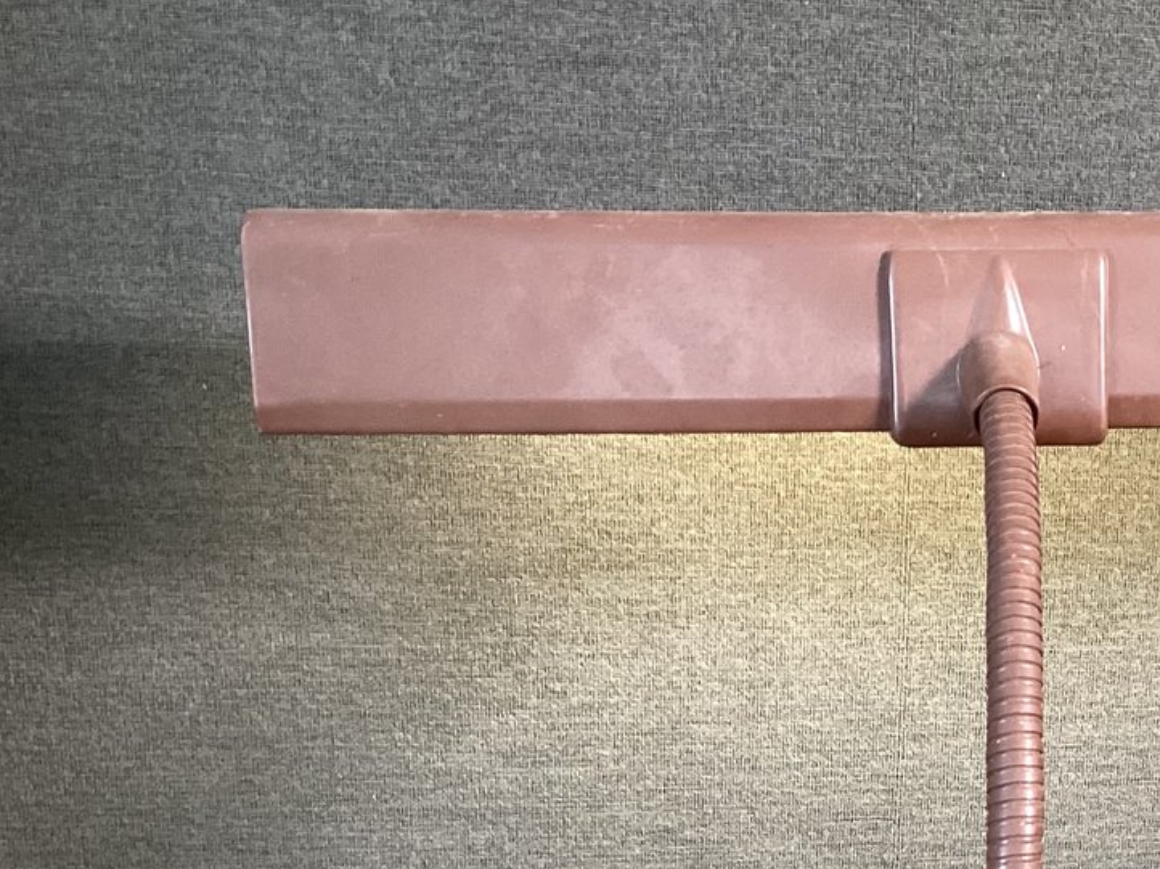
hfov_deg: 28.8
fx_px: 2177
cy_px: 905
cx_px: 1023
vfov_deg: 21.6
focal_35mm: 65
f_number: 2.4
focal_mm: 3.3
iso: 125
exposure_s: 1/50
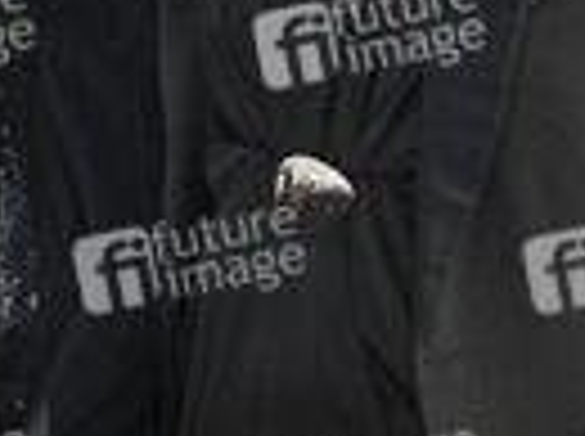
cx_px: 250
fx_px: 3542
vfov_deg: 7.0
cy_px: -76
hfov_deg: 9.4
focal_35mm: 210
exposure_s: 1/320
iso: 250
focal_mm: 63
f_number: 8
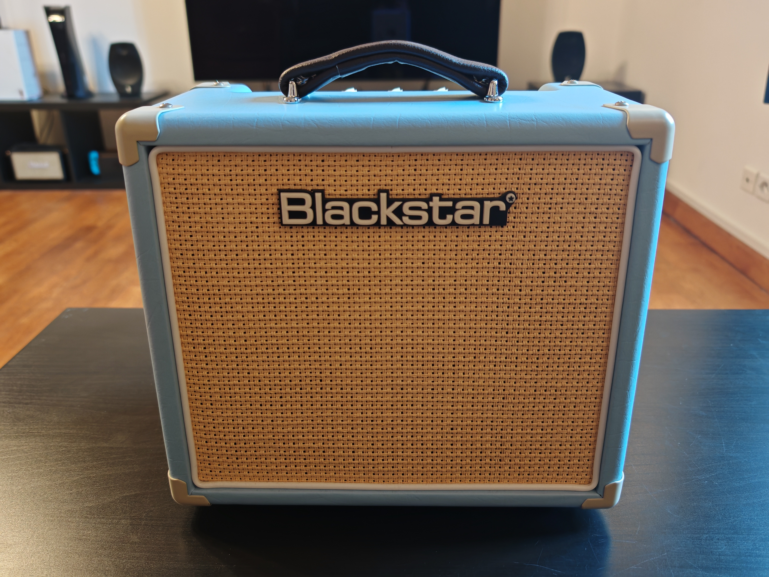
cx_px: 384
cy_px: 288
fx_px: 600
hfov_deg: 65.3
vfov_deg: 51.4
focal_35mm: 27
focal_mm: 6.83
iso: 250
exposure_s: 1/50
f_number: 1.4
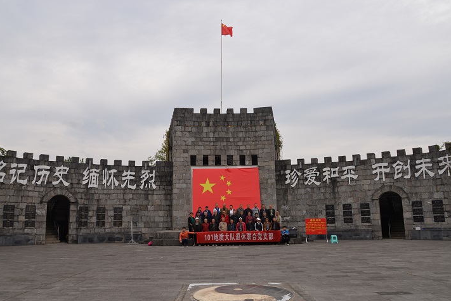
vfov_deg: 48.0
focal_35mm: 27
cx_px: 219
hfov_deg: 67.3
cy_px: 157
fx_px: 338
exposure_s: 1/200
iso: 100
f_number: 9
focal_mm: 24
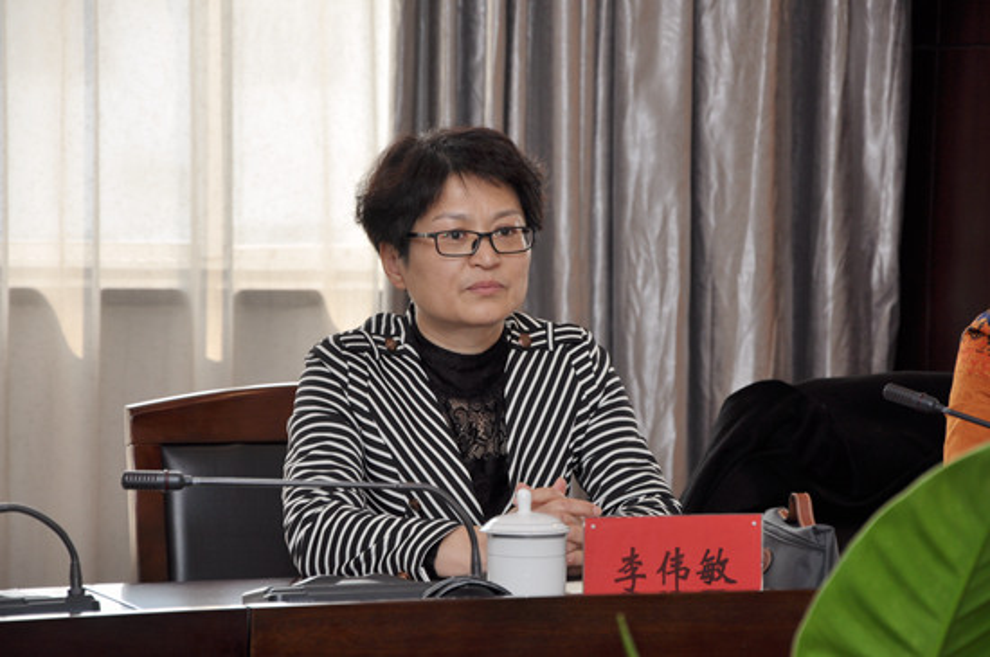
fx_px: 4325
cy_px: 328
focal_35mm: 158
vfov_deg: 8.7
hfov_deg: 13.1
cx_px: 495
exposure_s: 1/125
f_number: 5.6
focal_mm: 105
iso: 200
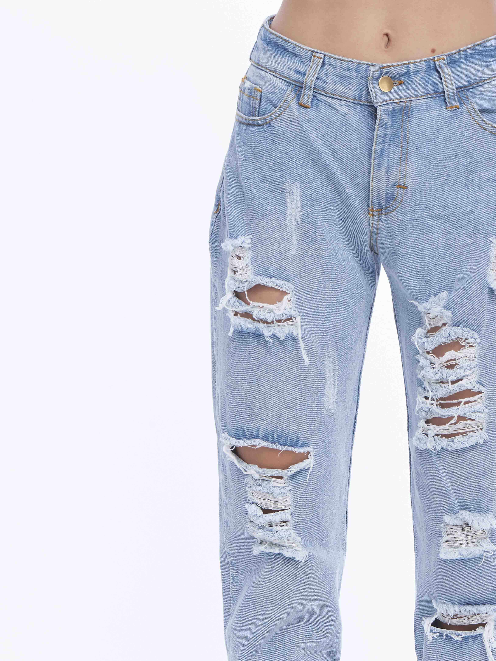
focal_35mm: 171
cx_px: 367
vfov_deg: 11.5
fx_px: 3267
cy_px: 501
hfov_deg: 8.7
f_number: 16
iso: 560
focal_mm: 105
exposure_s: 1/160
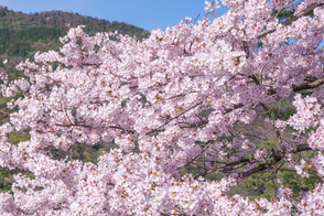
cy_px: 89
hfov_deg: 22.9
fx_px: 783
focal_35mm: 87
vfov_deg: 15.7
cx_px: 46
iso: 100
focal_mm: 40
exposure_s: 1/250
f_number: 10
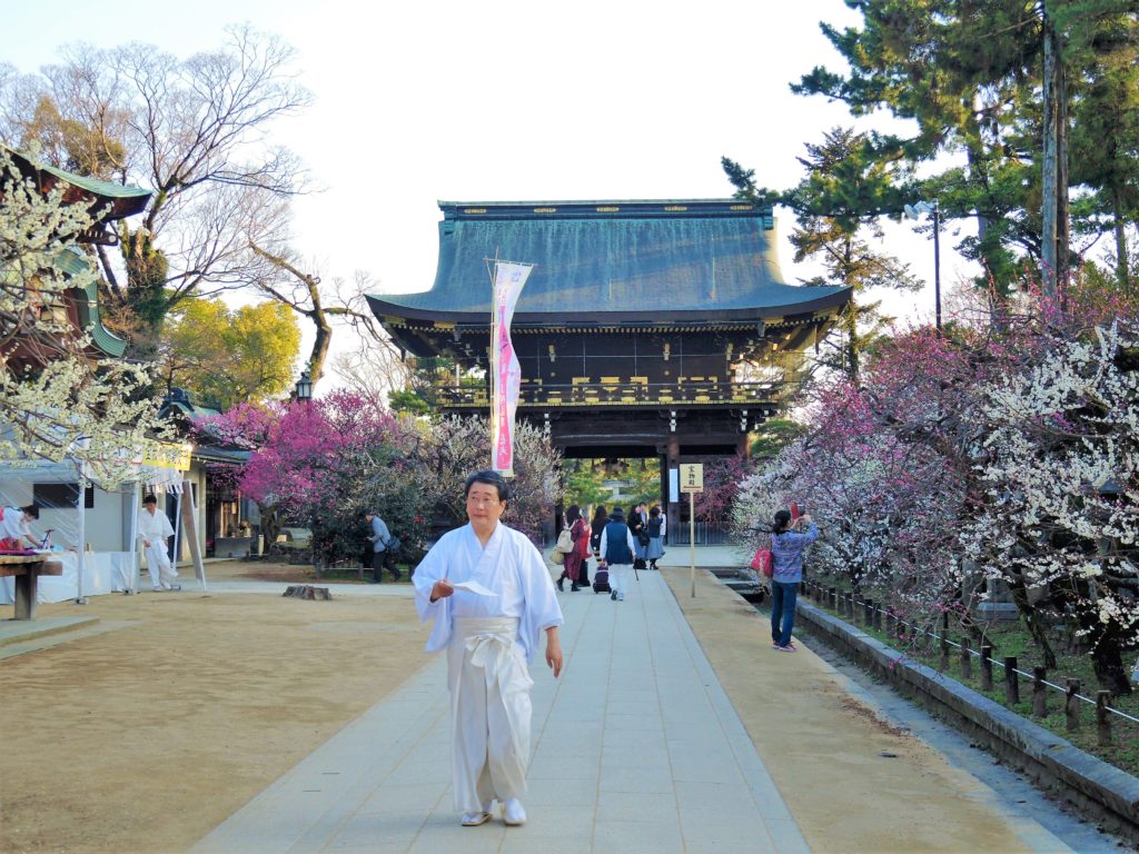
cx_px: 570
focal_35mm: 46
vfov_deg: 31.5
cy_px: 427
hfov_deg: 41.2
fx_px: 1514
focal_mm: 9.9
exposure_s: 1/50
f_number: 2.5
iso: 110
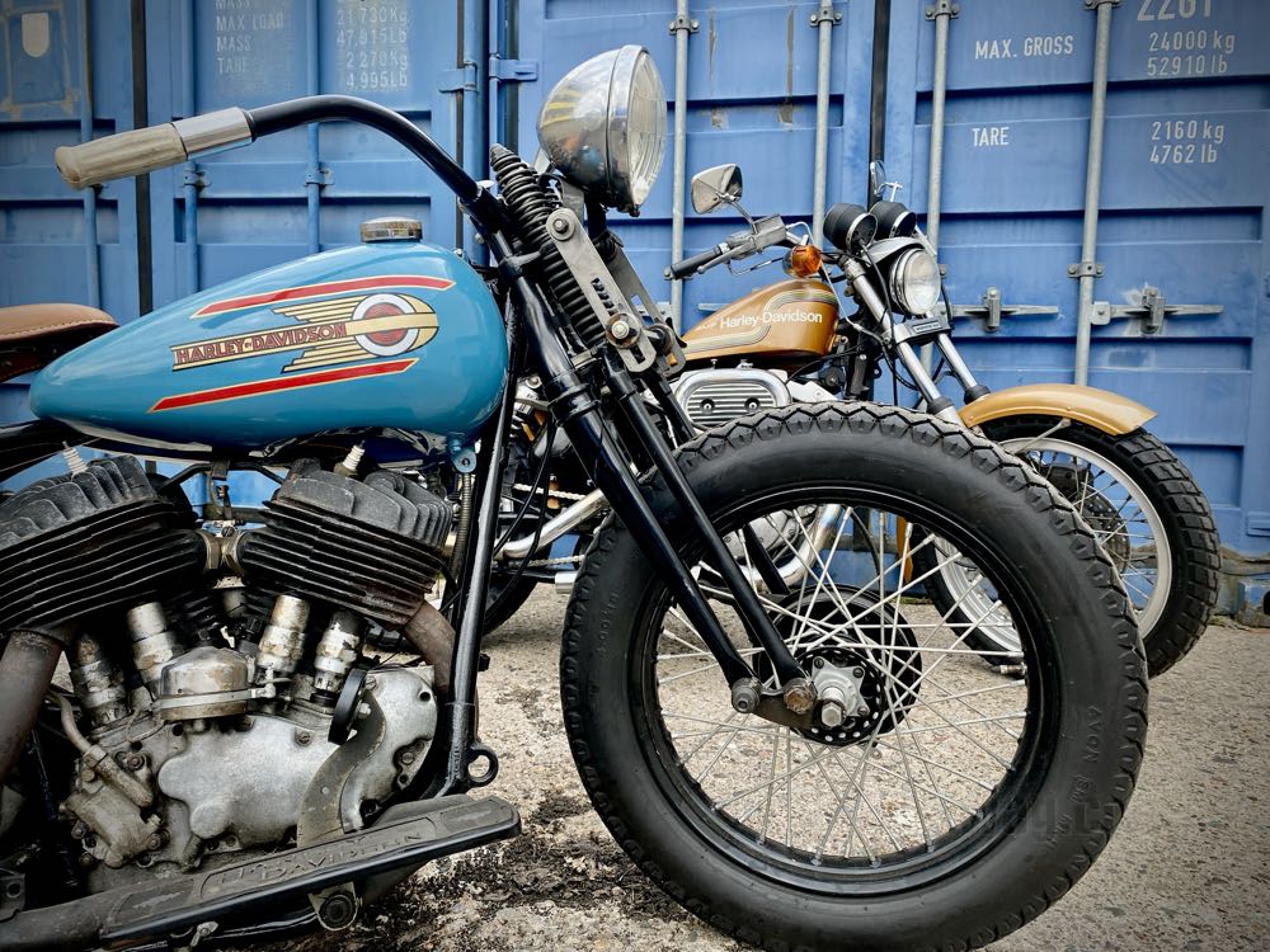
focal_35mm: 26
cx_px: 635
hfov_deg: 67.3
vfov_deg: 53.1
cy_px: 476
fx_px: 954
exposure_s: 1/121
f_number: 1.8
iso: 80
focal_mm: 4.25
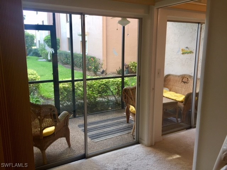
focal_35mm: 29
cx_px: 114
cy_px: 85
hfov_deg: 61.7
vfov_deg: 48.2
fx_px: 190
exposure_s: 1/120
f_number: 2.2
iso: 50
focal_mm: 4.15
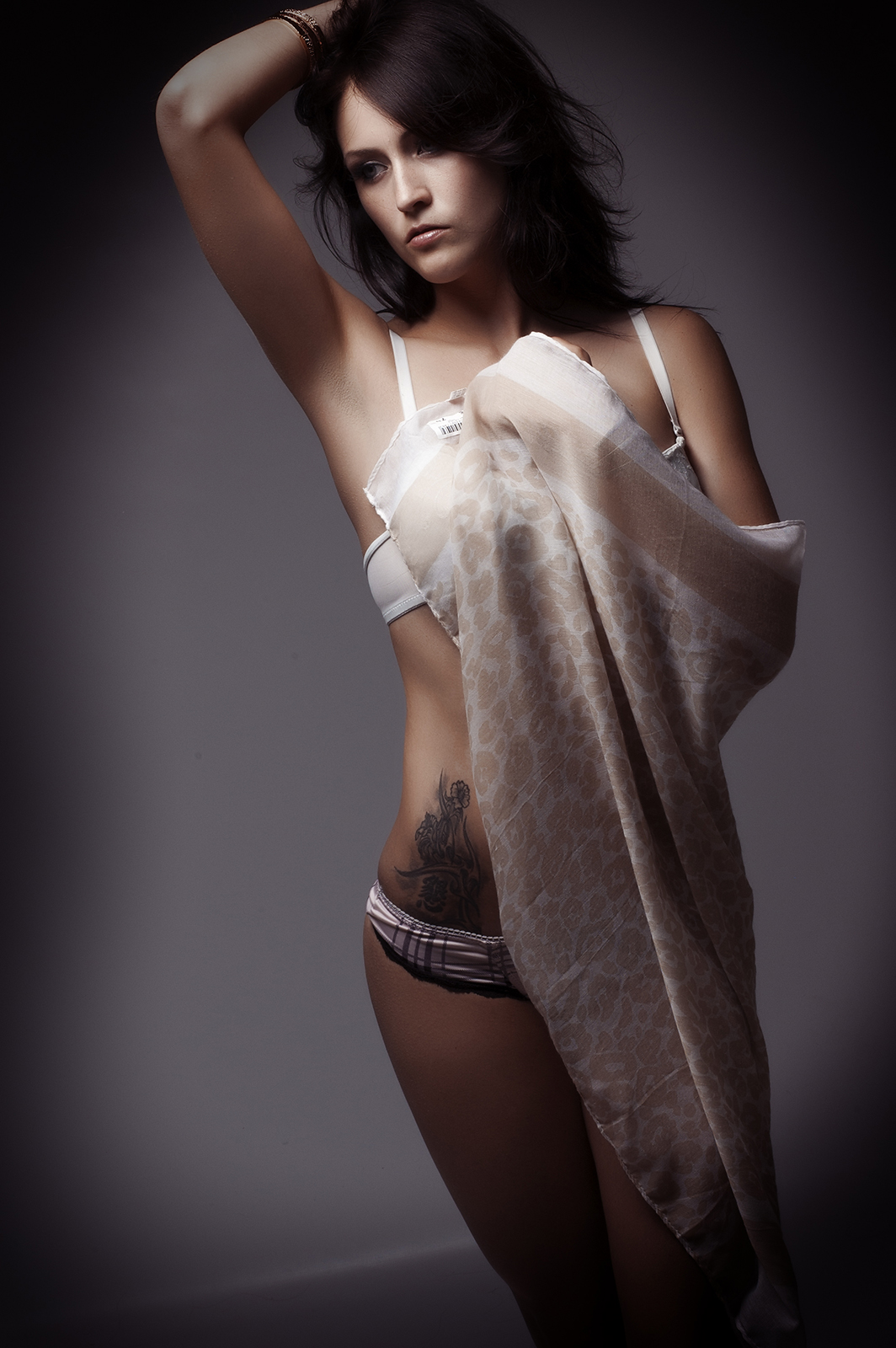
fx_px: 2805
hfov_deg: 18.2
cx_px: 448
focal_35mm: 75
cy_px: 674
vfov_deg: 27.0
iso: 200
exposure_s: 1/500
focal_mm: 50
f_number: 16
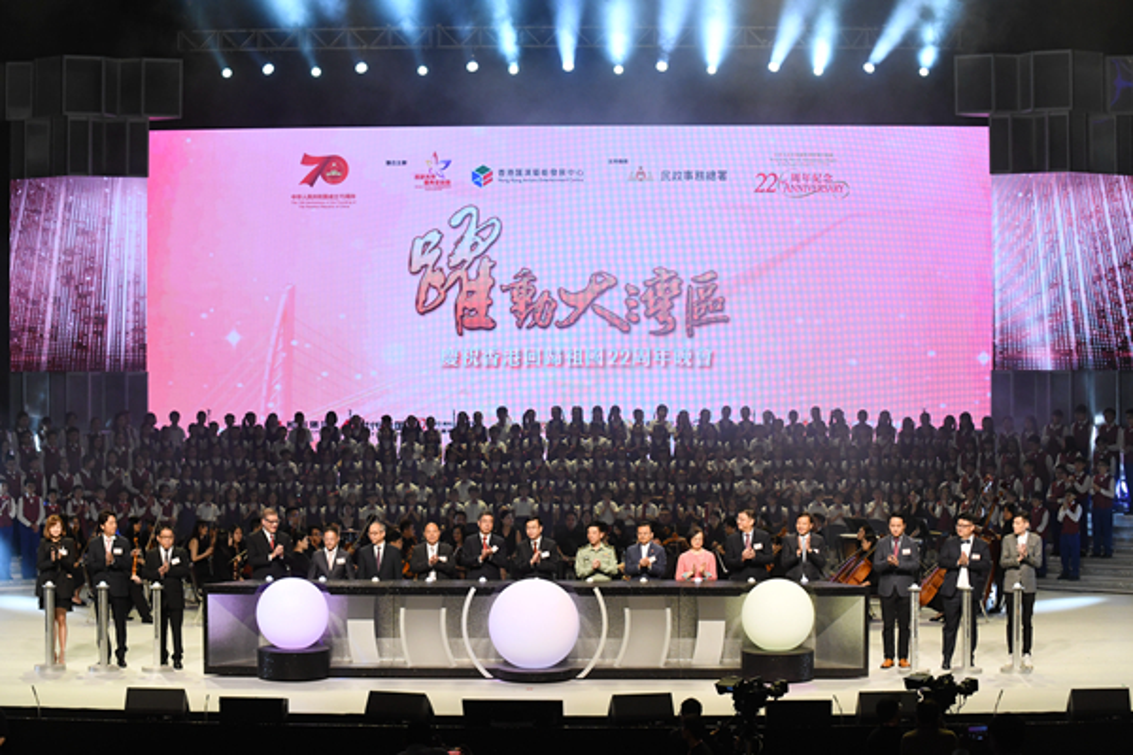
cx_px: 566
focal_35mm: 70
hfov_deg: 28.8
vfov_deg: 19.5
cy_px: 378
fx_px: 2203
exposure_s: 1/250
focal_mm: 70
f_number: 5.6
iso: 3200
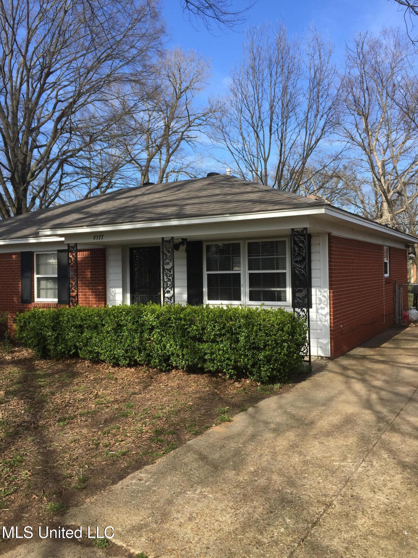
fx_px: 467
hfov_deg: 48.2
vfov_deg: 61.7
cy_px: 279
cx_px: 209
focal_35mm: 29
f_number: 2.2
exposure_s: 1/964
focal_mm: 4.15
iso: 32
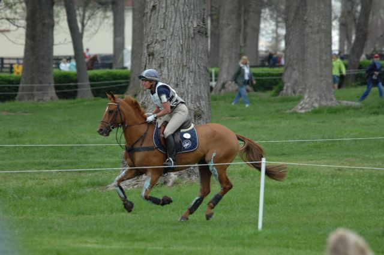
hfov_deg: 4.6
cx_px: 192
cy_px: 128
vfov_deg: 3.0
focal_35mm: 450
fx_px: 4794
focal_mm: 300
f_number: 5.3
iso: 400
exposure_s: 1/400
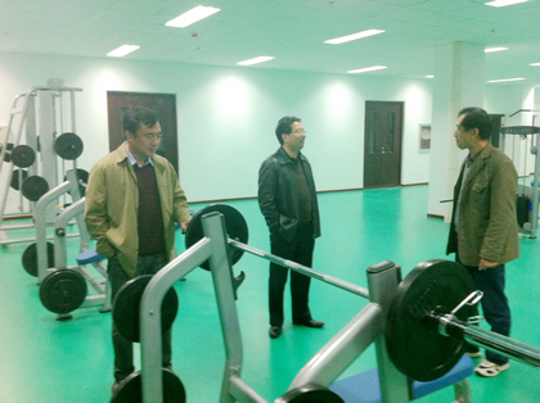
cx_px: 270
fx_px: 545
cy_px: 202
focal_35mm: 35
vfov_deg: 40.6
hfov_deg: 52.7
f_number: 2.8
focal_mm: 3.85
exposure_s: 1/15
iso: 250
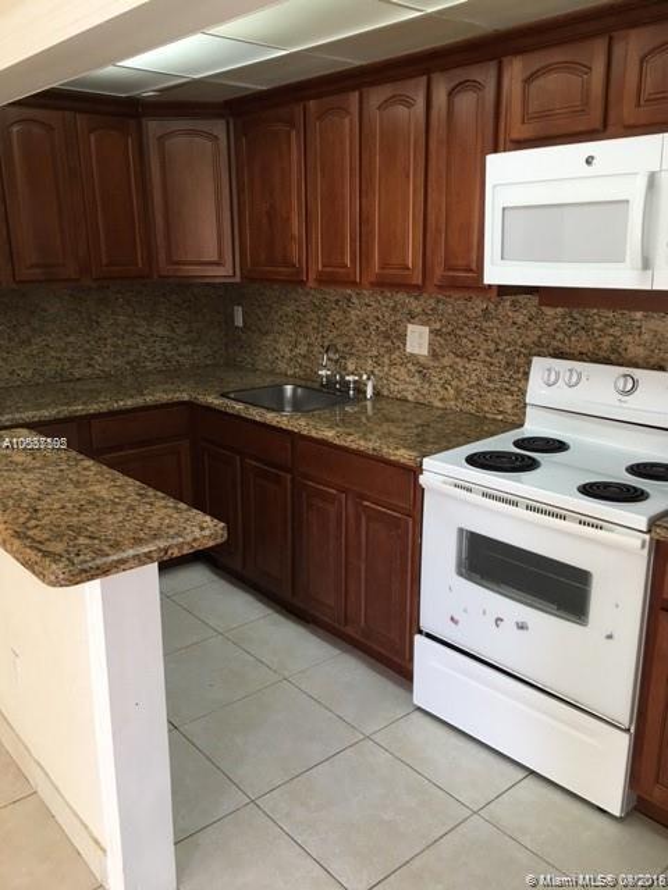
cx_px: 334
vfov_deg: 61.7
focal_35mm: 29
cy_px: 445
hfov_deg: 48.2
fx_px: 746
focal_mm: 4.15
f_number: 2.2
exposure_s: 1/15
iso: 40
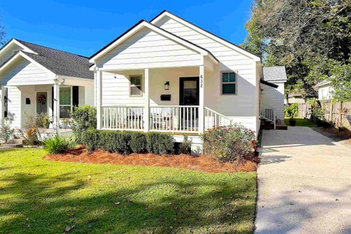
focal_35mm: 26
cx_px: 176
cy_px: 102
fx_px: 253
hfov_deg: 69.4
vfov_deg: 49.4
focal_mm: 6.76
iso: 64
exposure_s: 1/5128
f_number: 1.78
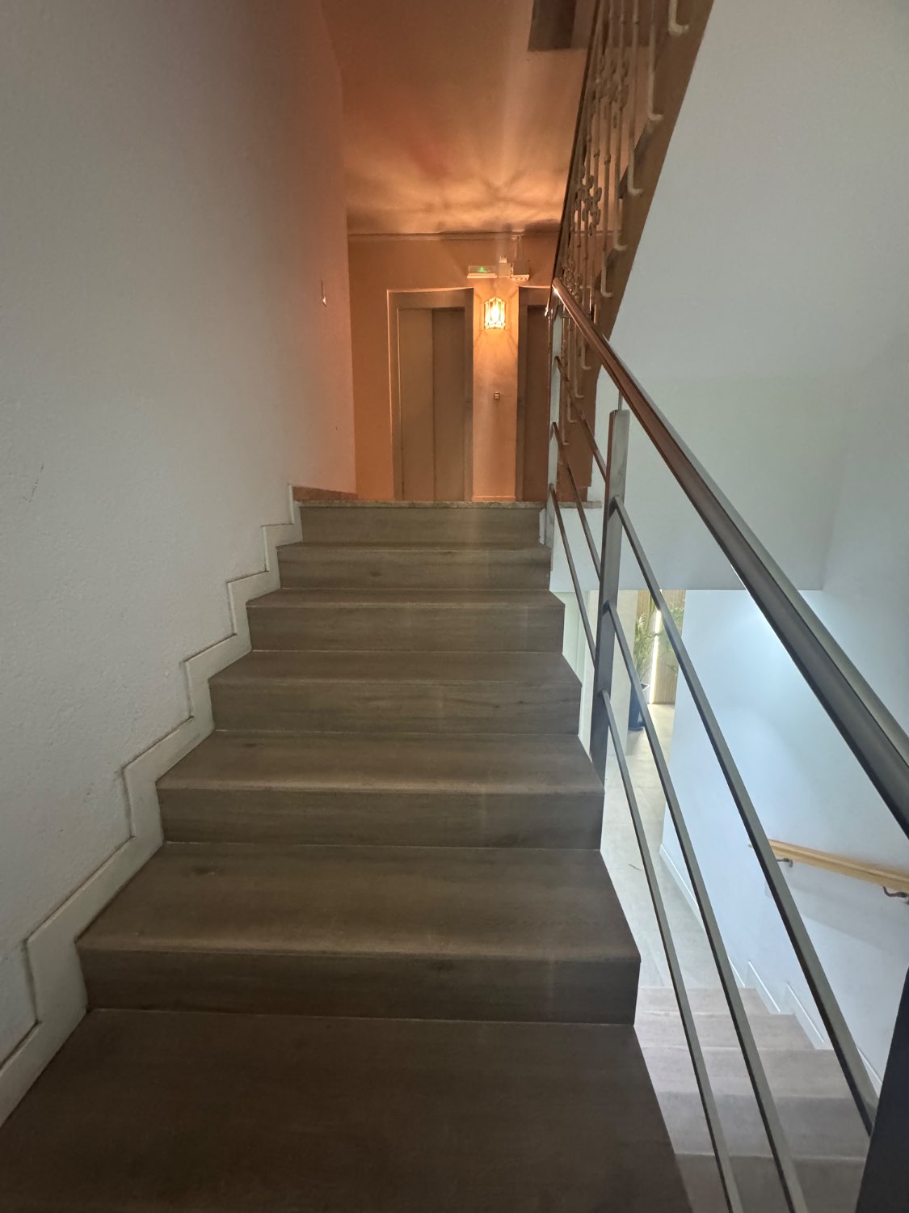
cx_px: 454
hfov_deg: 85.7
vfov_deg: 102.1
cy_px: 606
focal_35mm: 14
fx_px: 490
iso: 1000
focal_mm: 2.22
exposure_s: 1/50
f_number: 2.2
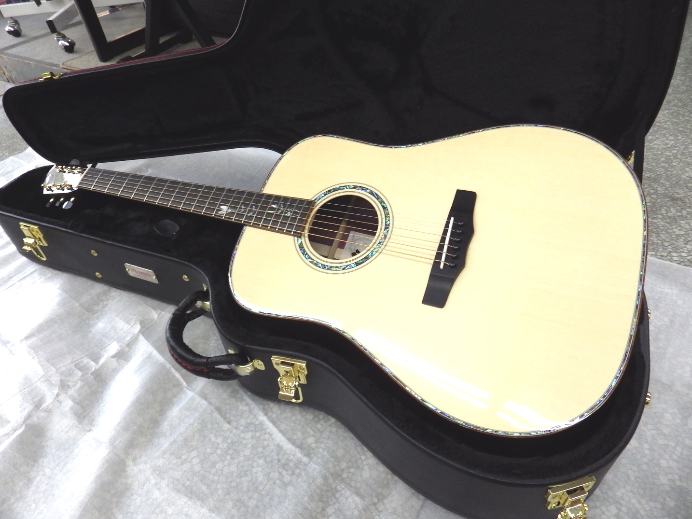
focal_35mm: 22
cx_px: 346
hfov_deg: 76.4
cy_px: 260
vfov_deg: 61.1
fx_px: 440
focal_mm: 4
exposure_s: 1/45
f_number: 3.1
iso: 160
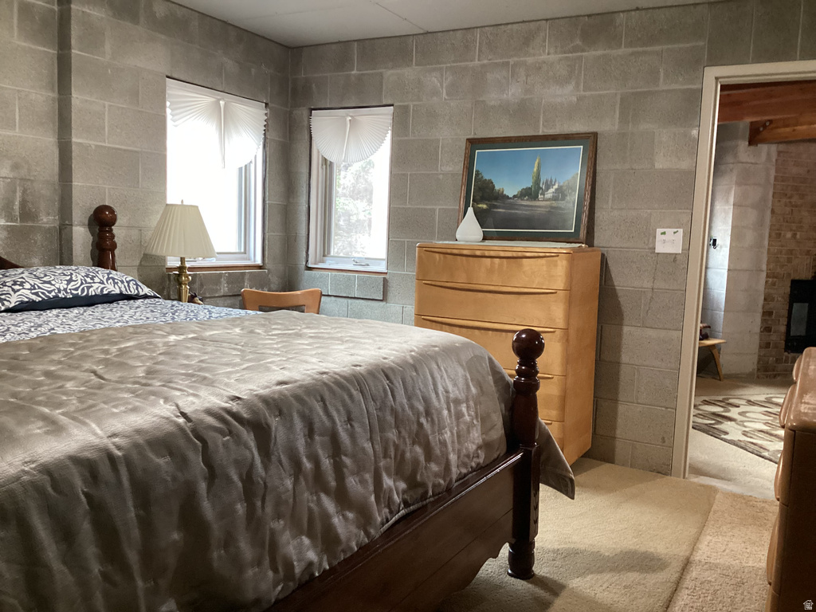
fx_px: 731
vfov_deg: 45.4
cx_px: 408
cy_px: 306
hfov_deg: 58.4
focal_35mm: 31
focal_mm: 3.3
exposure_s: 1/60
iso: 400
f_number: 2.4
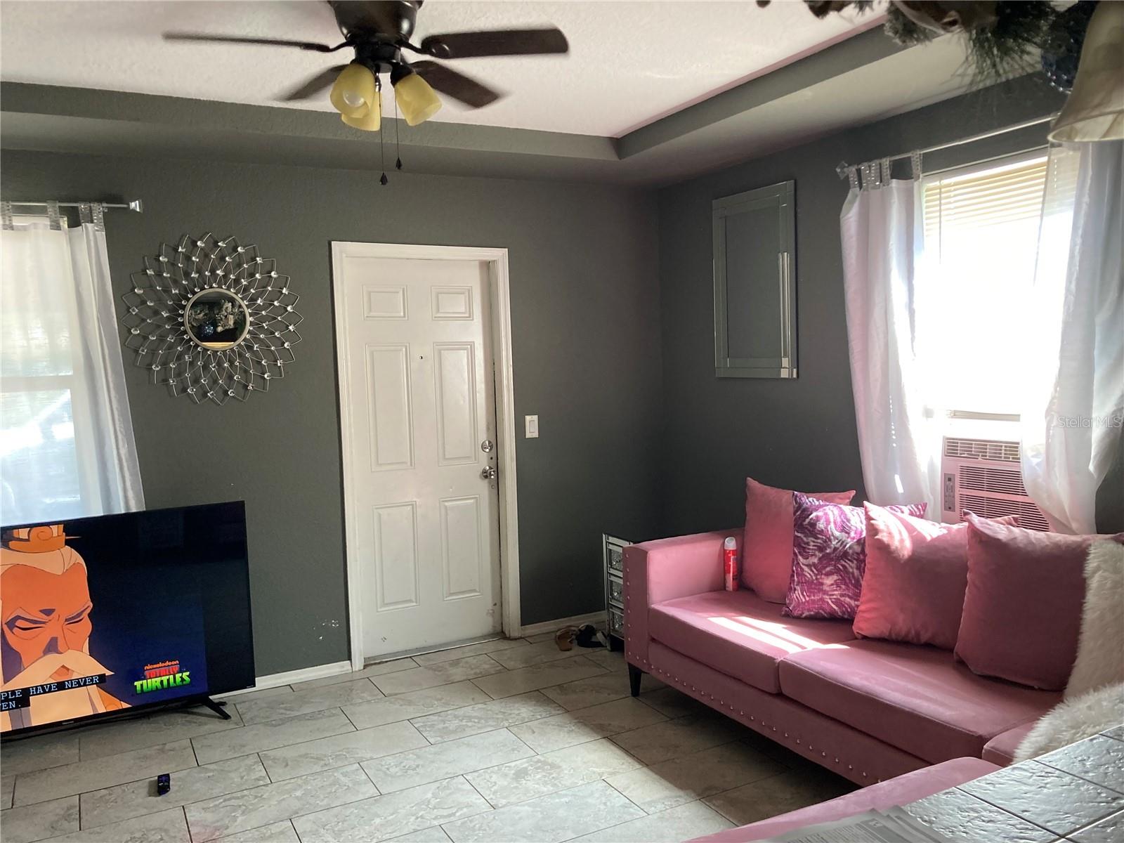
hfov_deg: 63.4
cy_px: 422
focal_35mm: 28
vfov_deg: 49.7
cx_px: 562
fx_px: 909
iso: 125
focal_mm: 3.99
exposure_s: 1/60
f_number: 1.8
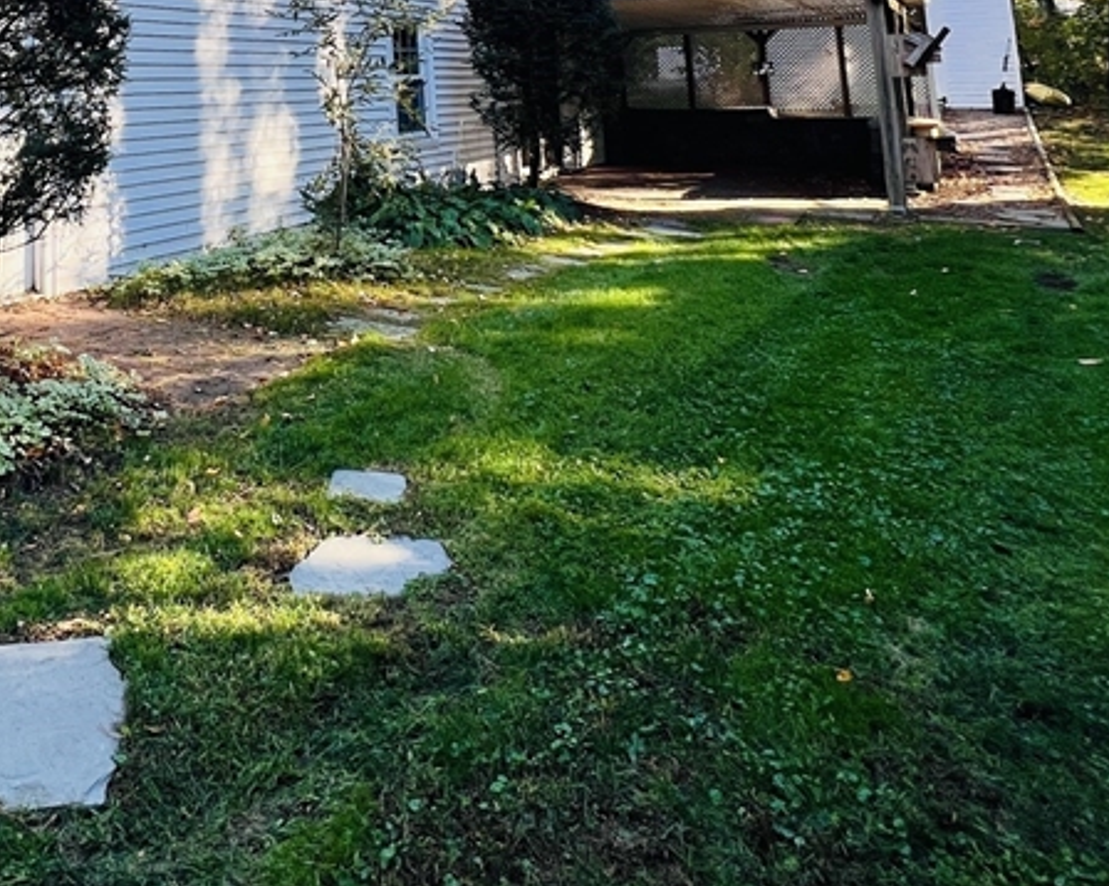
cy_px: -45
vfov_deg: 41.7
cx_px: 233
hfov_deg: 56.4
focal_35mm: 29
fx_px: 951
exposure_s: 1/120
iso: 32
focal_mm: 1.57
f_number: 1.8
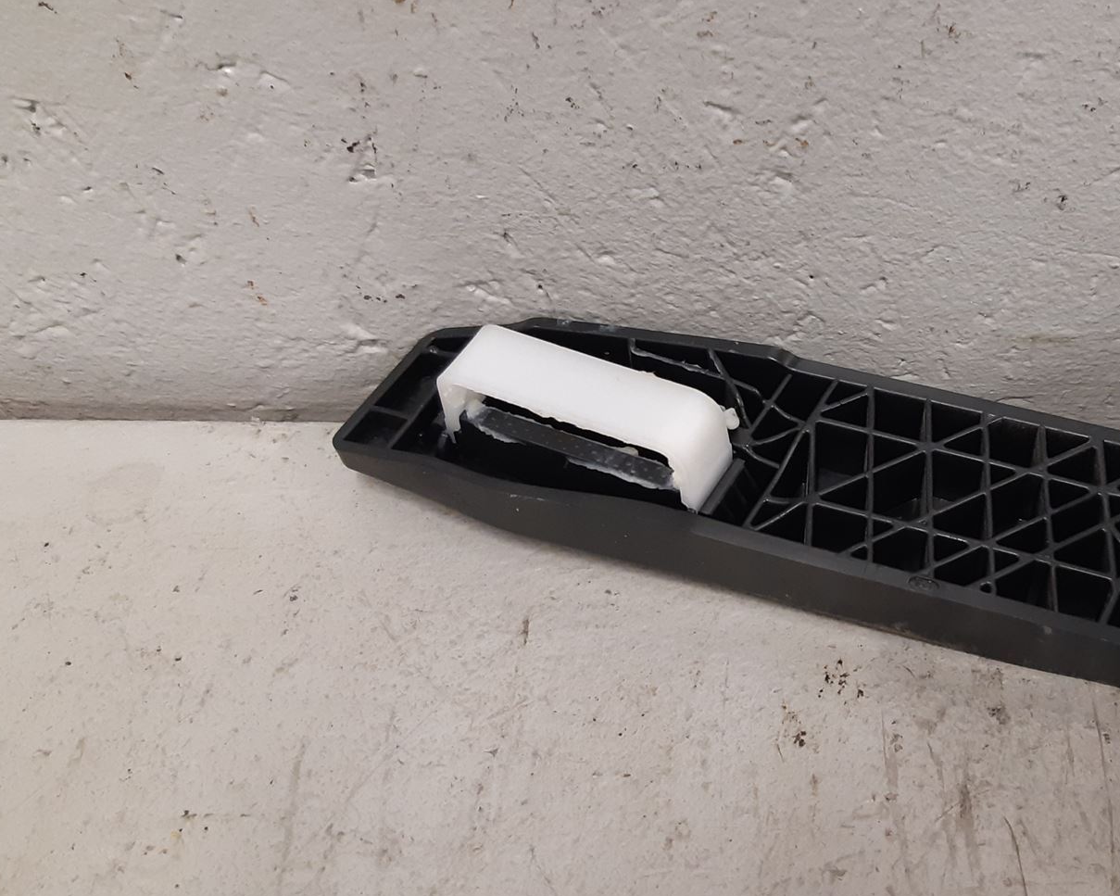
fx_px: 1425
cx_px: 926
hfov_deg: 40.8
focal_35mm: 43
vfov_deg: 34.9
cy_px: 442
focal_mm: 3.93
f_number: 1.7
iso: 200
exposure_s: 1/50
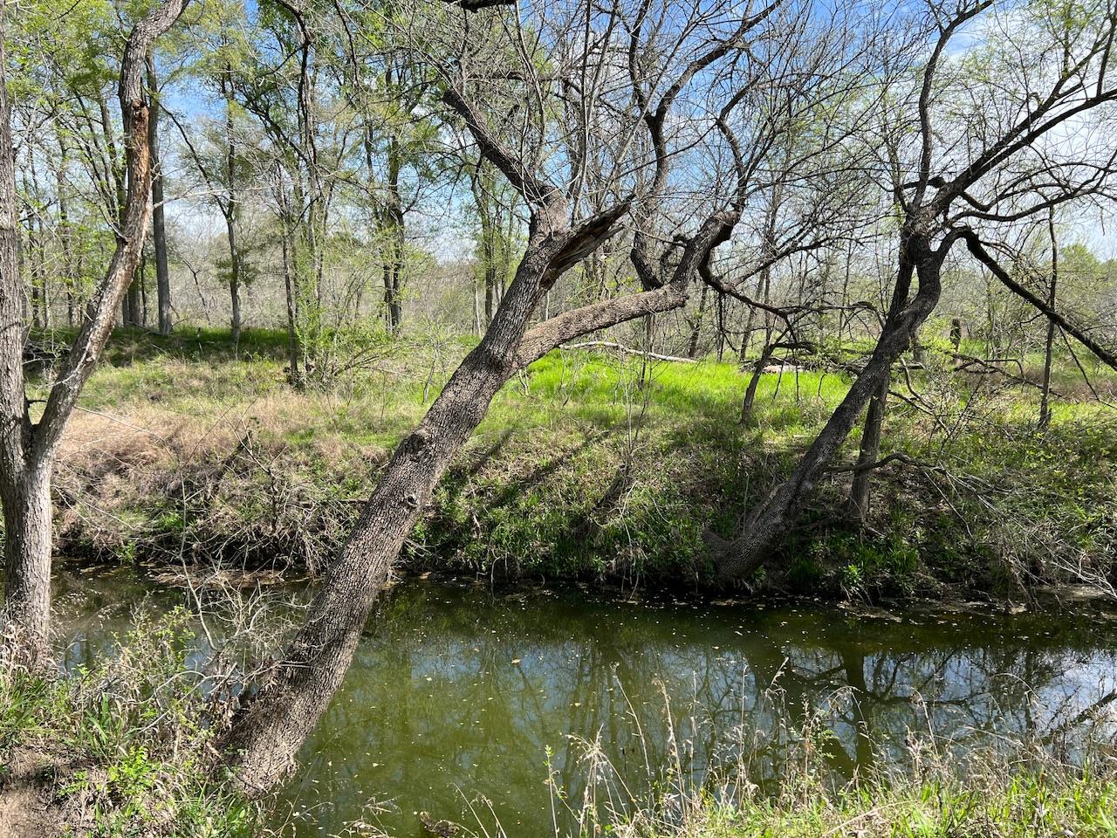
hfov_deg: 67.3
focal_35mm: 26
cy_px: 419
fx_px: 839
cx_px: 558
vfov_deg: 53.1
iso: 50
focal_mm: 5.7
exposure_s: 1/1488
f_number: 1.5
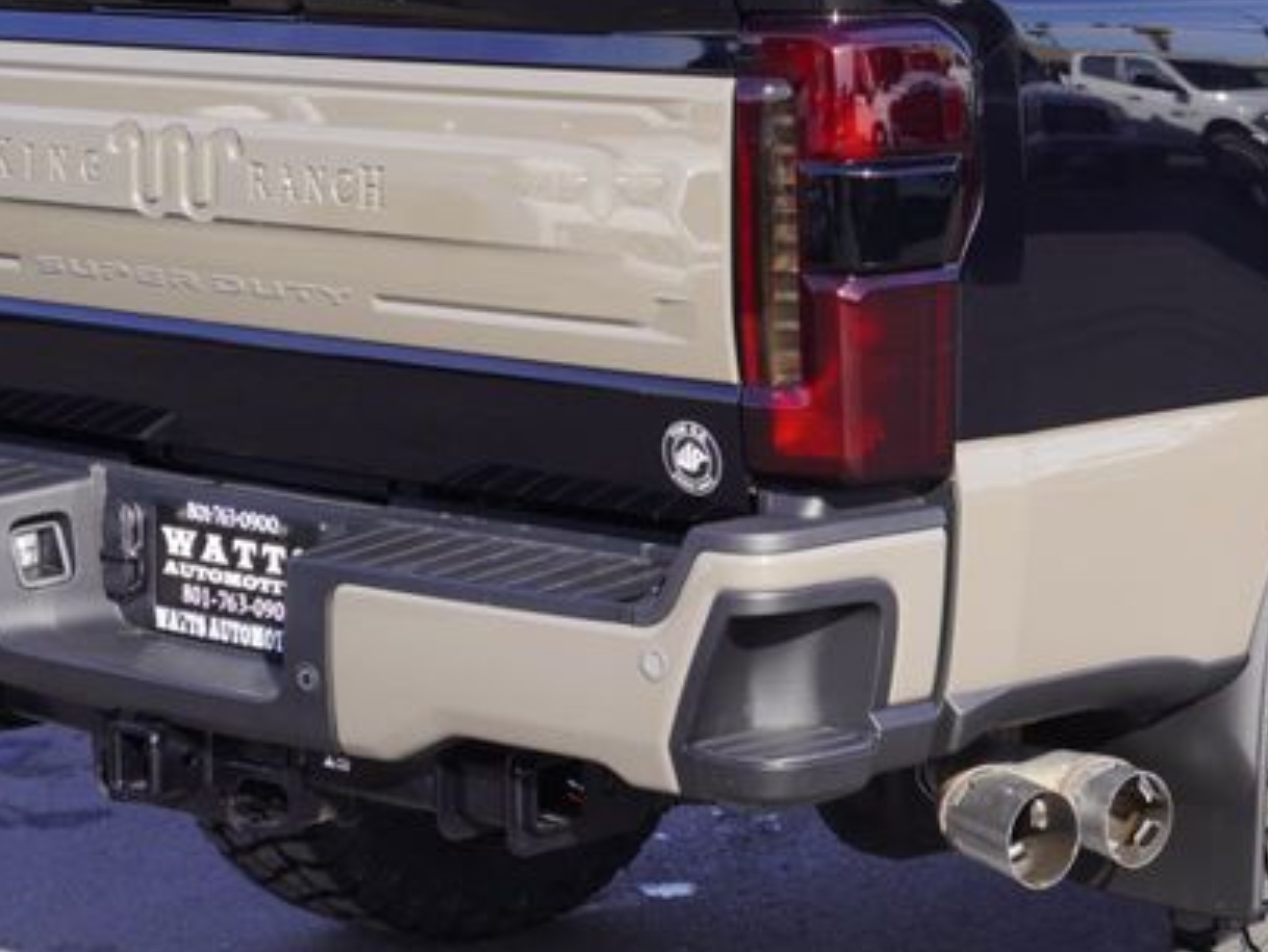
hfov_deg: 19.5
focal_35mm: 98
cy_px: 275
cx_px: 1187
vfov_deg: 15.0
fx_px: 3600
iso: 100
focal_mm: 27
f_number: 8
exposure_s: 1/100
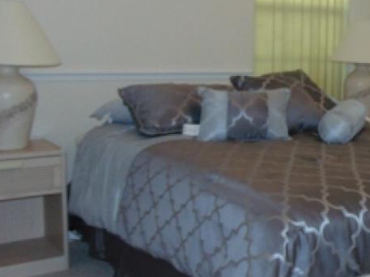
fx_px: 599
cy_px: 120
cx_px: 343
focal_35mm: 56
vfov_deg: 26.1
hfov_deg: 32.4
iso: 200
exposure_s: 1/30
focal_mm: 4.5
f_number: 3
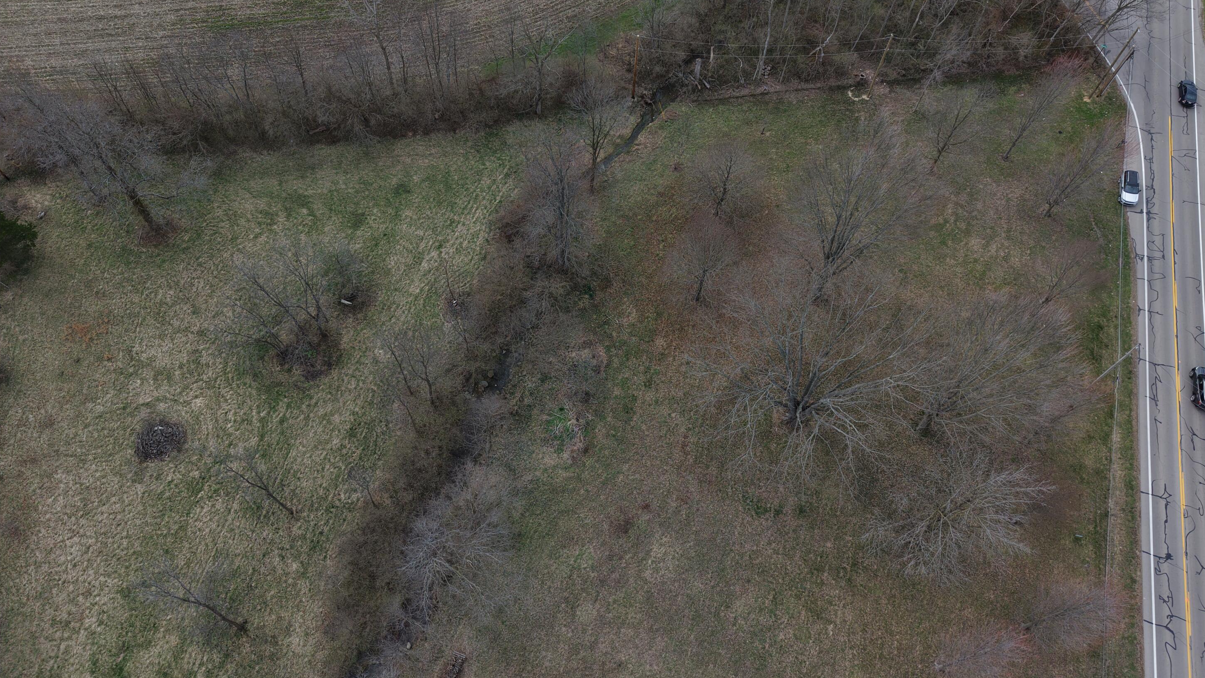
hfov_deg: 69.9
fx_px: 863
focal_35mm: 27
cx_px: 590
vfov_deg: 42.9
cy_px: 330
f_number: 1.8
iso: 100
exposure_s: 1/2500
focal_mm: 8.67
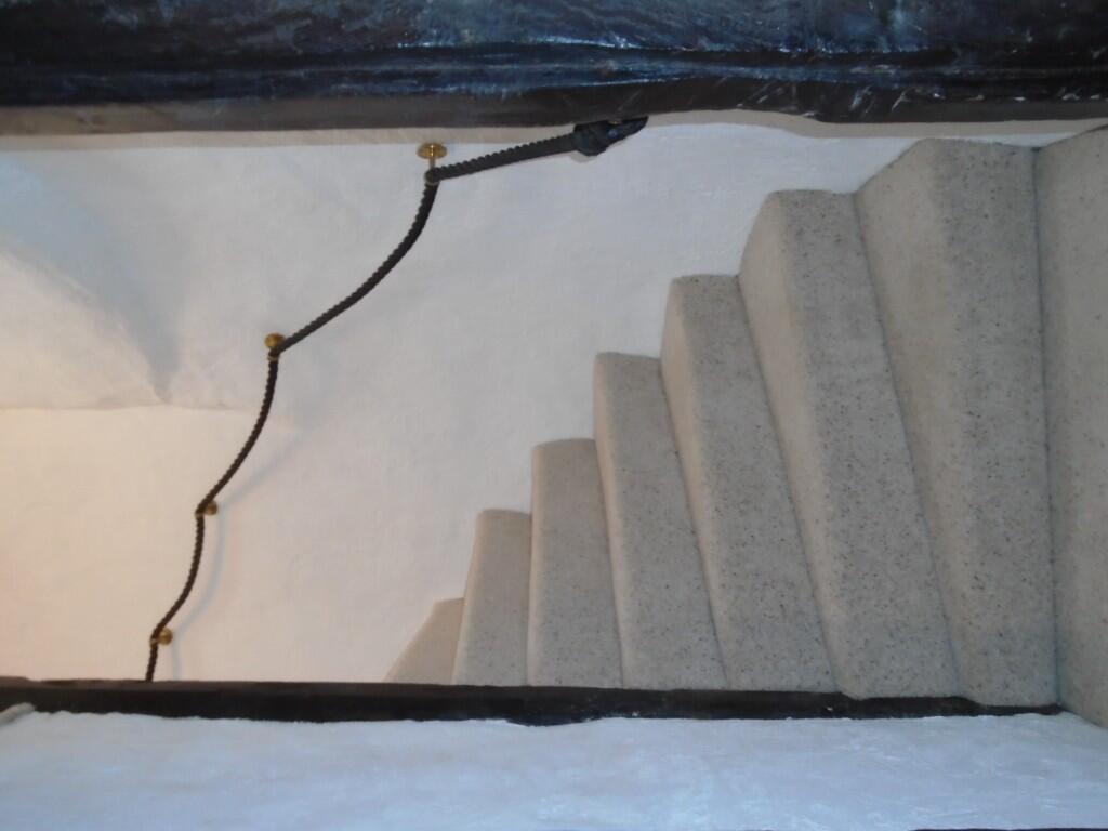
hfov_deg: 67.3
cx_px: 554
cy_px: 416
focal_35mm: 26
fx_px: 832
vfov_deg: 53.1
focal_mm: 4.6
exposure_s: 1/30
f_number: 3.2
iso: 320
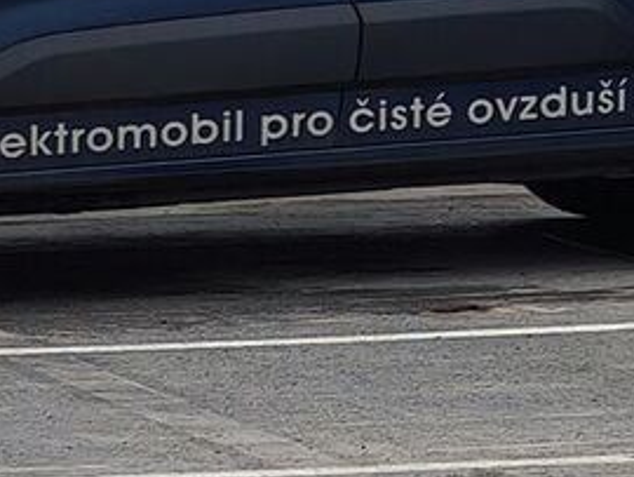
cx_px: 974
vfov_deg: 2.8
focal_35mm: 533
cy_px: -407
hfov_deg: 3.7
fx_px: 9771
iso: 50
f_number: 1.8
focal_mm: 12.28
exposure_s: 1/659
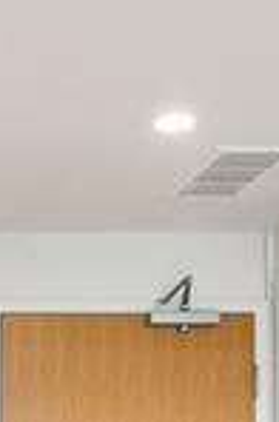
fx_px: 1215
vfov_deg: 18.3
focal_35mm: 104
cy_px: 547
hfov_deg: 12.0
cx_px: -236
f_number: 8
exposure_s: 1/25
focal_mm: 10
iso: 400
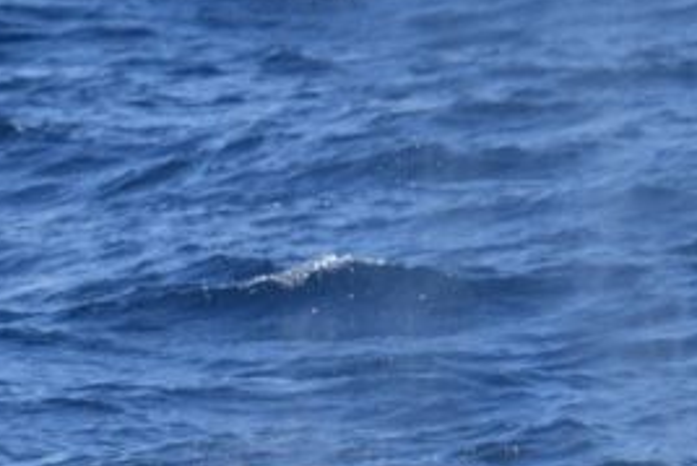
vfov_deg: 1.0
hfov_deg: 1.4
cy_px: 509
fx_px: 27758
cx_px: 583
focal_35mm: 1433
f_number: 6.3
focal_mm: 480
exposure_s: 1/8000
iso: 1100
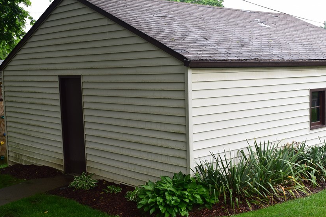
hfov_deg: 38.8
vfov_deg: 26.5
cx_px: 192
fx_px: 462
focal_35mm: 51
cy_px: 110
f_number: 8
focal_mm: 26
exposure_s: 1/60
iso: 400
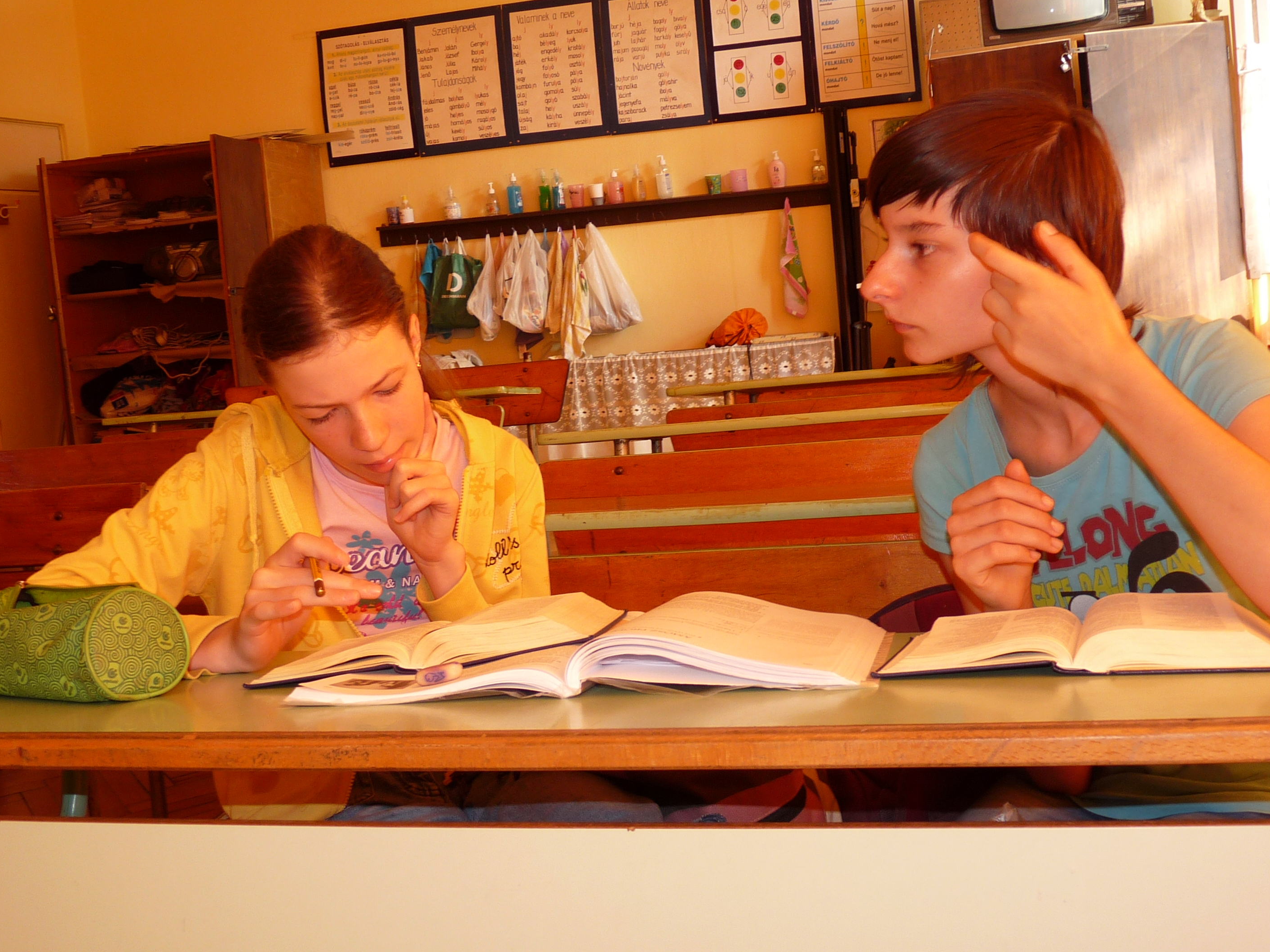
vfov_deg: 35.8
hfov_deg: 46.7
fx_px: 1467
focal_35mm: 40
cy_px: 381
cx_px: 701
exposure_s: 1/30
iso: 100
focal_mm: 5.5
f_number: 3
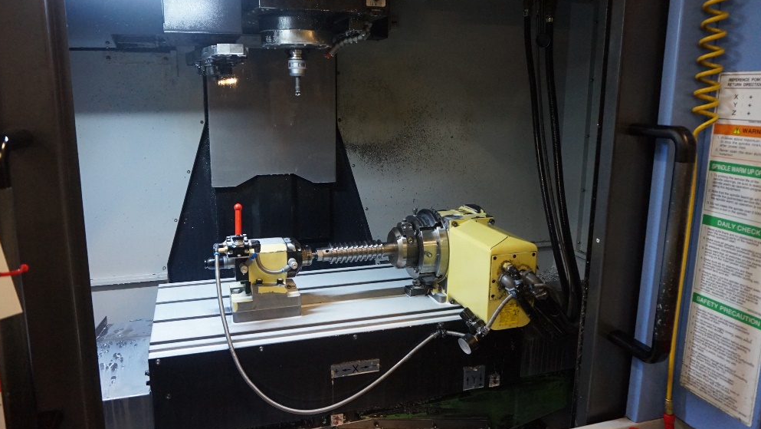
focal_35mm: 28
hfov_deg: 68.8
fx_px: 556
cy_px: 203
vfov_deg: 42.1
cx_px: 369
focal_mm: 17
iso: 2500
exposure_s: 1/160
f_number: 3.5
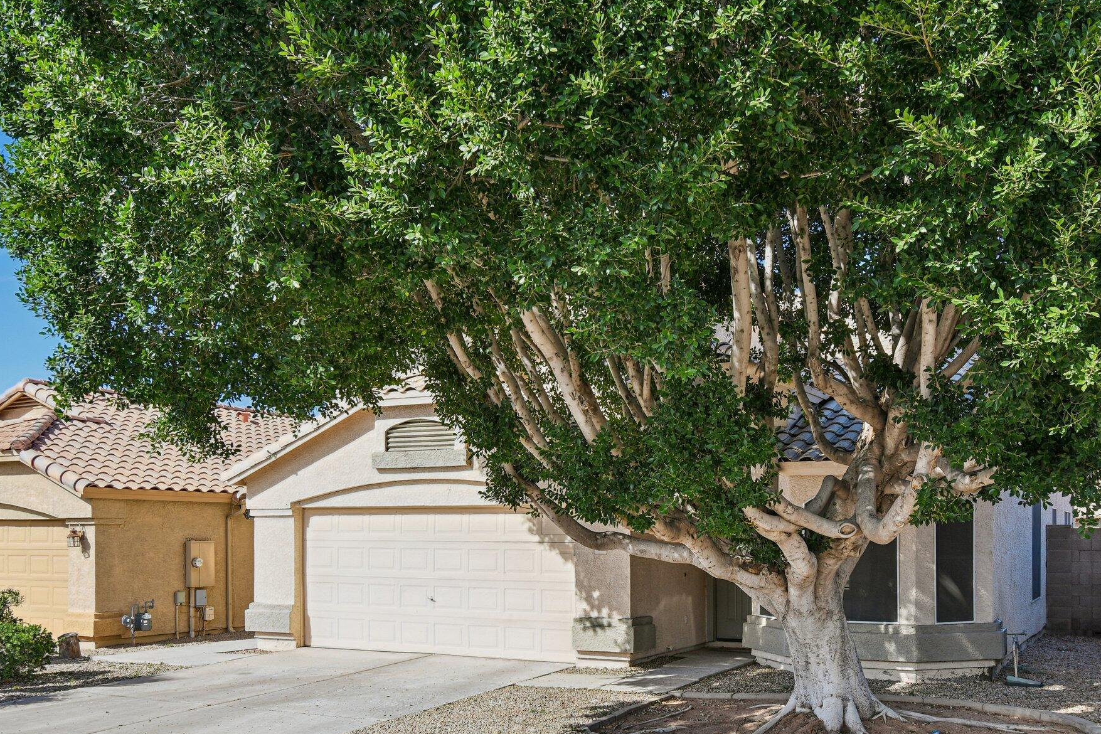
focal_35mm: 35
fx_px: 1070
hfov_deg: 54.2
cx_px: 629
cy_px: 397
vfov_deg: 37.8
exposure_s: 1/100
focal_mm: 20
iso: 100
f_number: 8
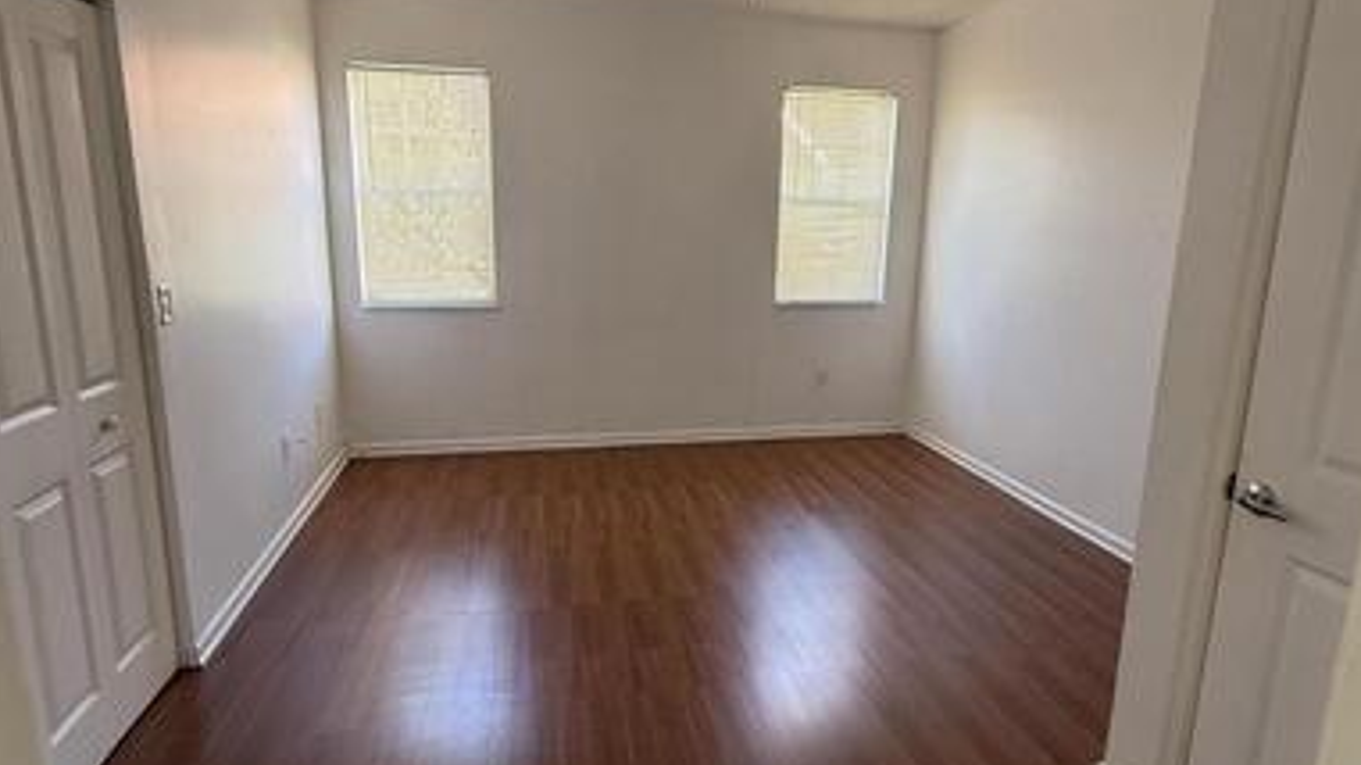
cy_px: 379
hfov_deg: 99.4
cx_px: 686
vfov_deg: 67.0
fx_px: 577
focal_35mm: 16
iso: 250
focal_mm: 2.22
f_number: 2.2
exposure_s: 1/99
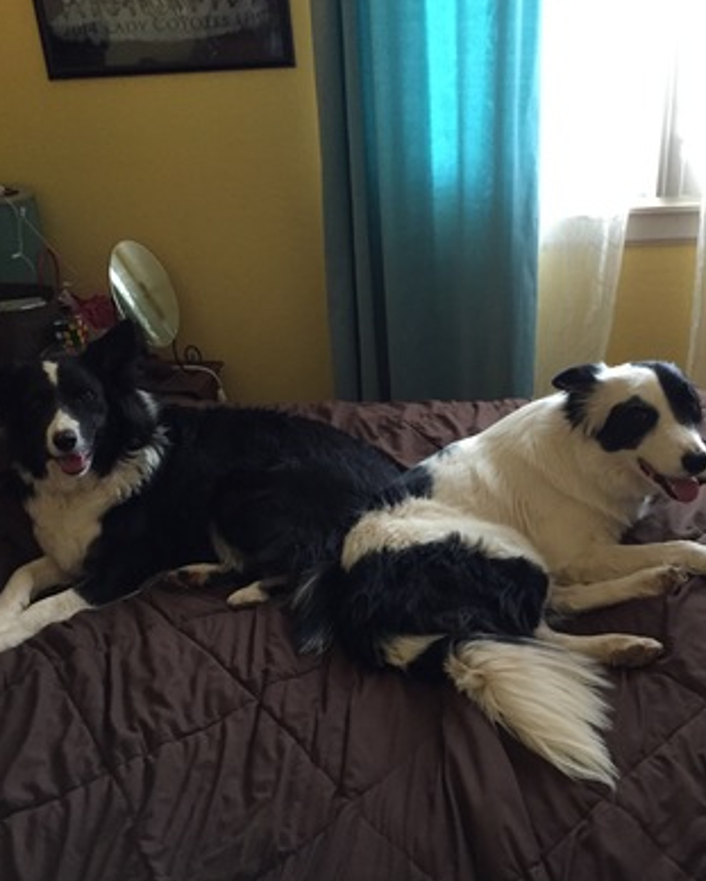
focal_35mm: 35
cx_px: 397
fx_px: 913
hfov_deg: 42.2
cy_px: 509
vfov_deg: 51.3
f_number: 2.2
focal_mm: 4.15
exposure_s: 1/30
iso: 250
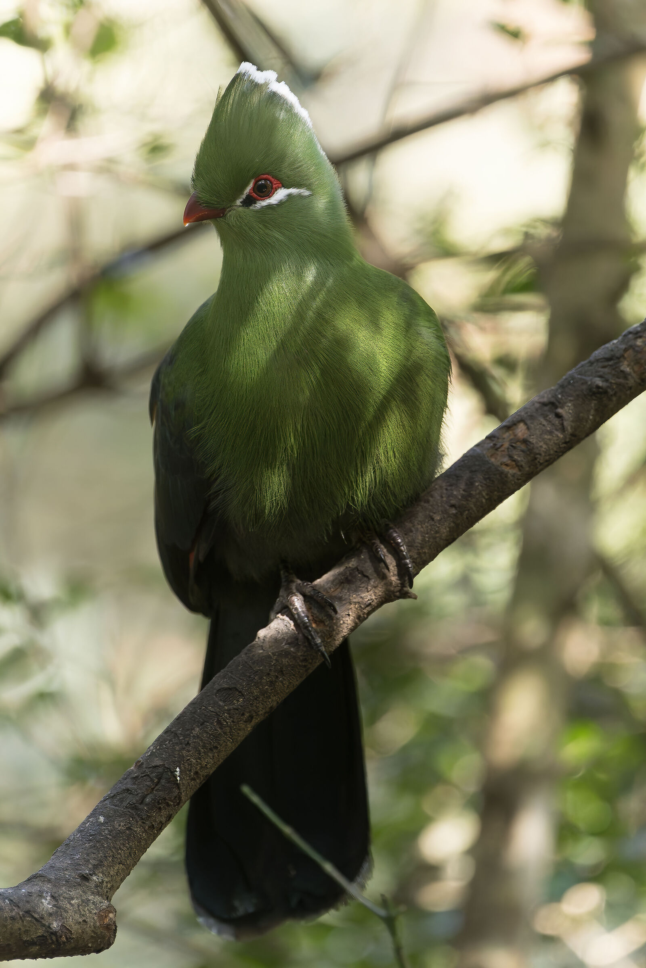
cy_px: 484
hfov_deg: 3.3
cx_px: 323
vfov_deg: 4.9
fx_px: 11304
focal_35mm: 420
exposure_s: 1/500
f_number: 5.6
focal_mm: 420
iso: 7200
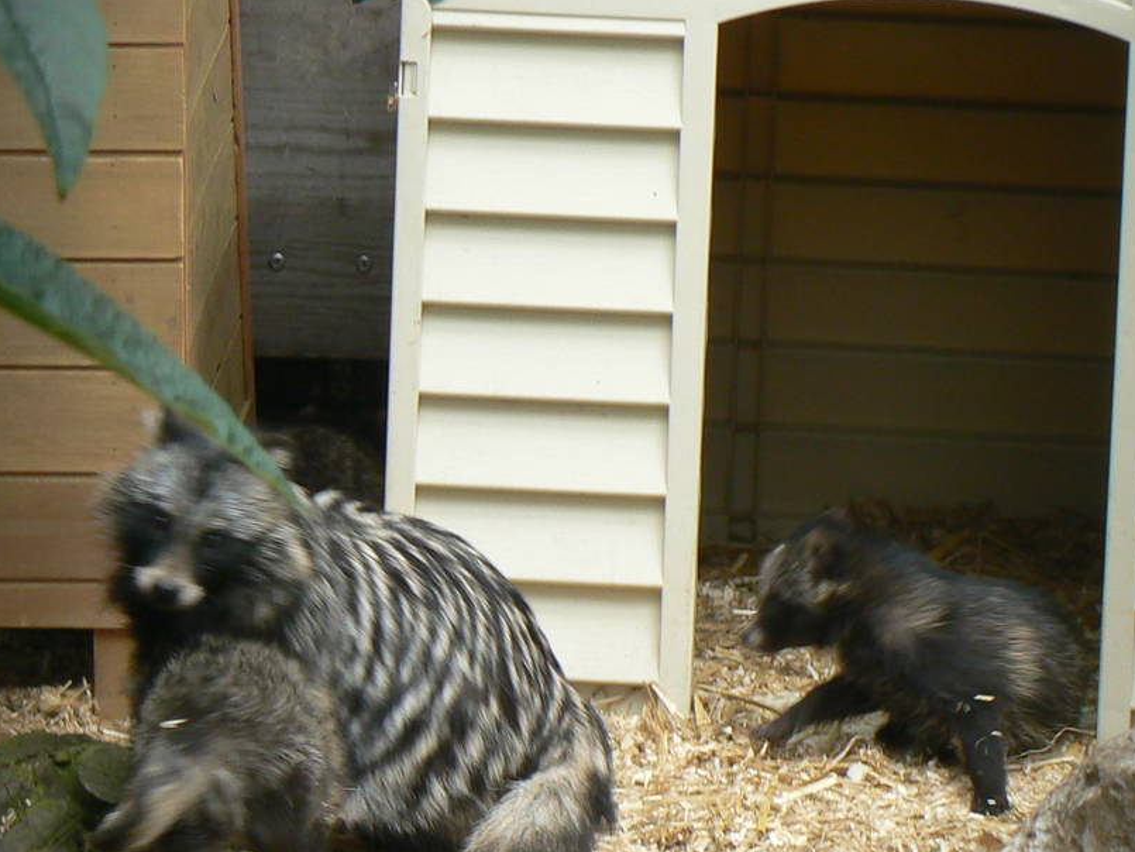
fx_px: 10231
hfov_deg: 6.3
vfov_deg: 4.8
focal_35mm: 312
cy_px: 753
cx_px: 354
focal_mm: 26.2
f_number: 4.5
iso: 80
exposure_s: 1/100
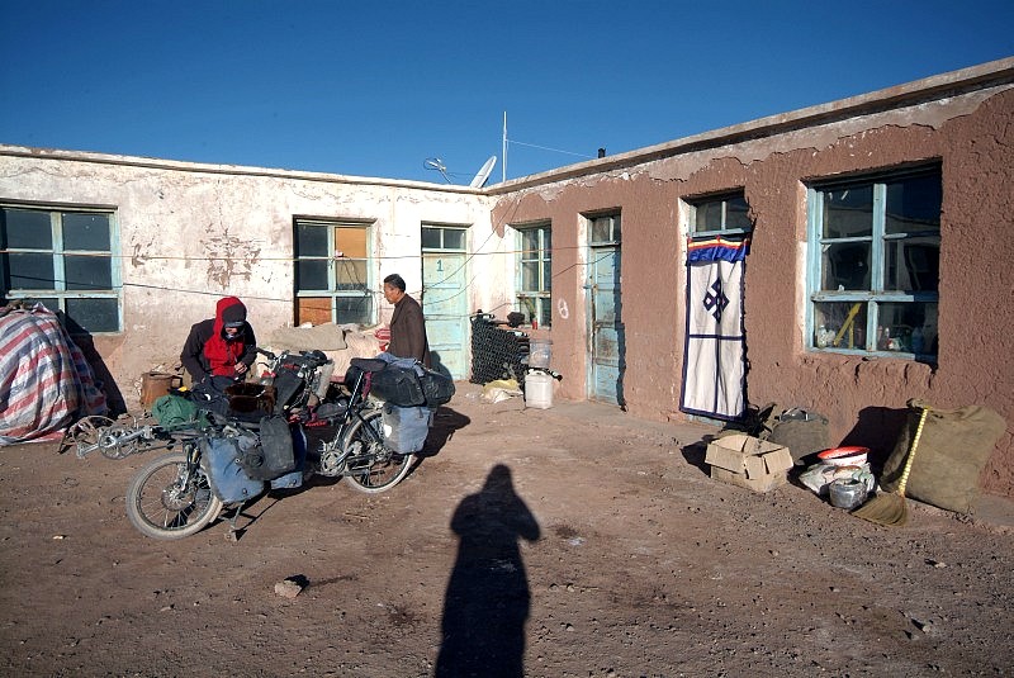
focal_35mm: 26
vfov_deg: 49.6
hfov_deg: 69.3
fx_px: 733
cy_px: 339
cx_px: 507
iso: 200
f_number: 9.5
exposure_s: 1/350
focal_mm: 17
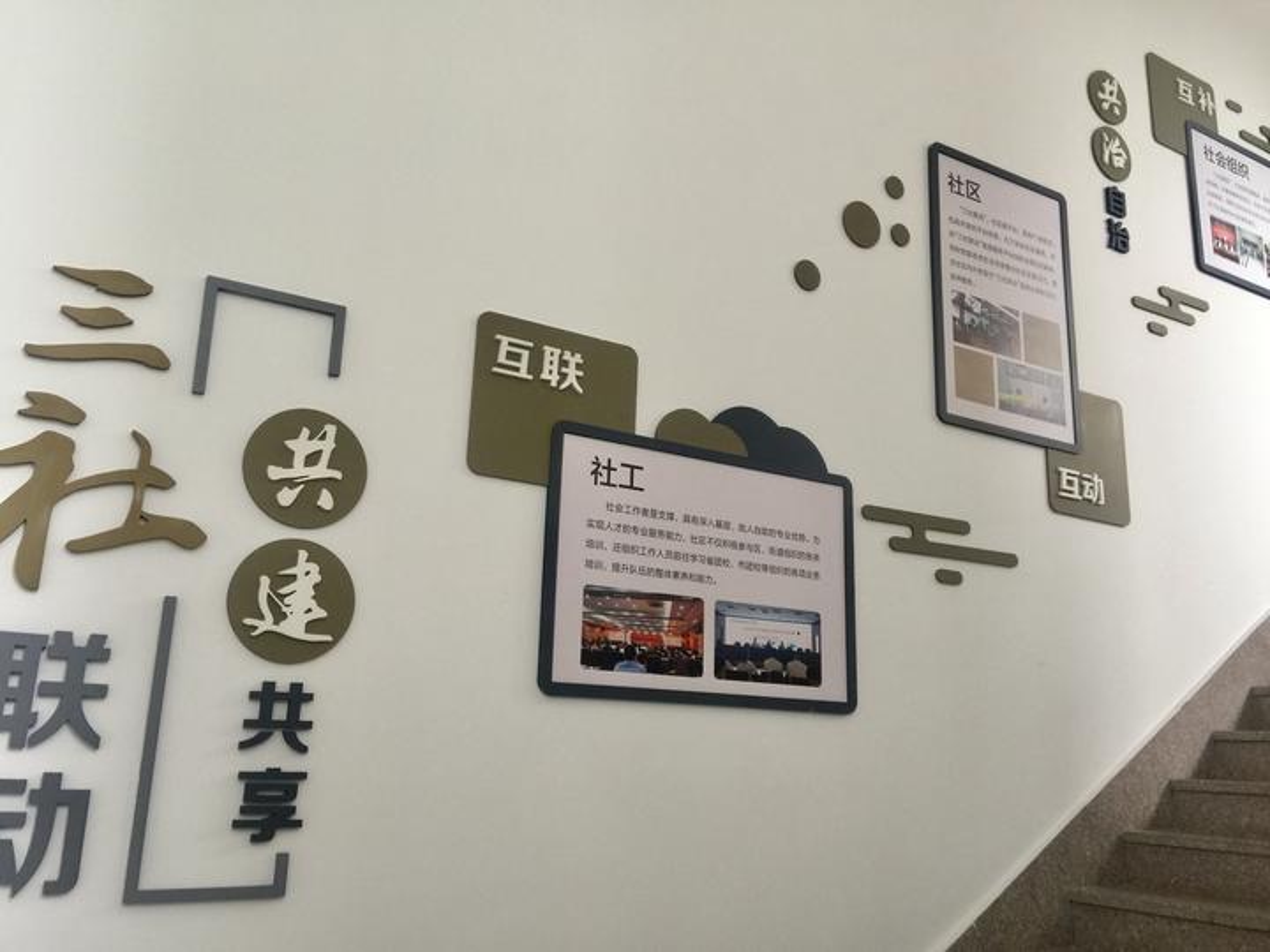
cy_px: 476
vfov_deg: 48.2
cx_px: 635
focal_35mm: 29
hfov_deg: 61.7
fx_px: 1064
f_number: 2.2
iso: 40
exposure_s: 1/17
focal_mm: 4.15
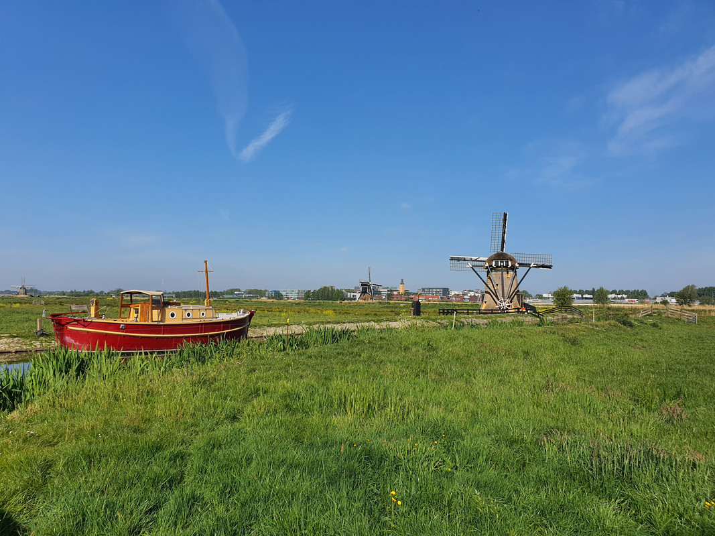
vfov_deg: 53.1
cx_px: 358
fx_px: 537
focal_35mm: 26
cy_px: 268
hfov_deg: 67.3
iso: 50
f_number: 2.4
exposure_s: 1/3032
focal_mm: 4.3
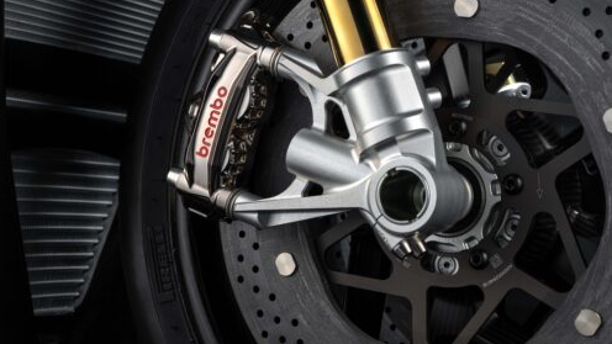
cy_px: 168
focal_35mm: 75
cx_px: 343
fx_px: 1217
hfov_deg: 28.2
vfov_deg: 16.1
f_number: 8
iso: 100
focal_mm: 50
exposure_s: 1/160
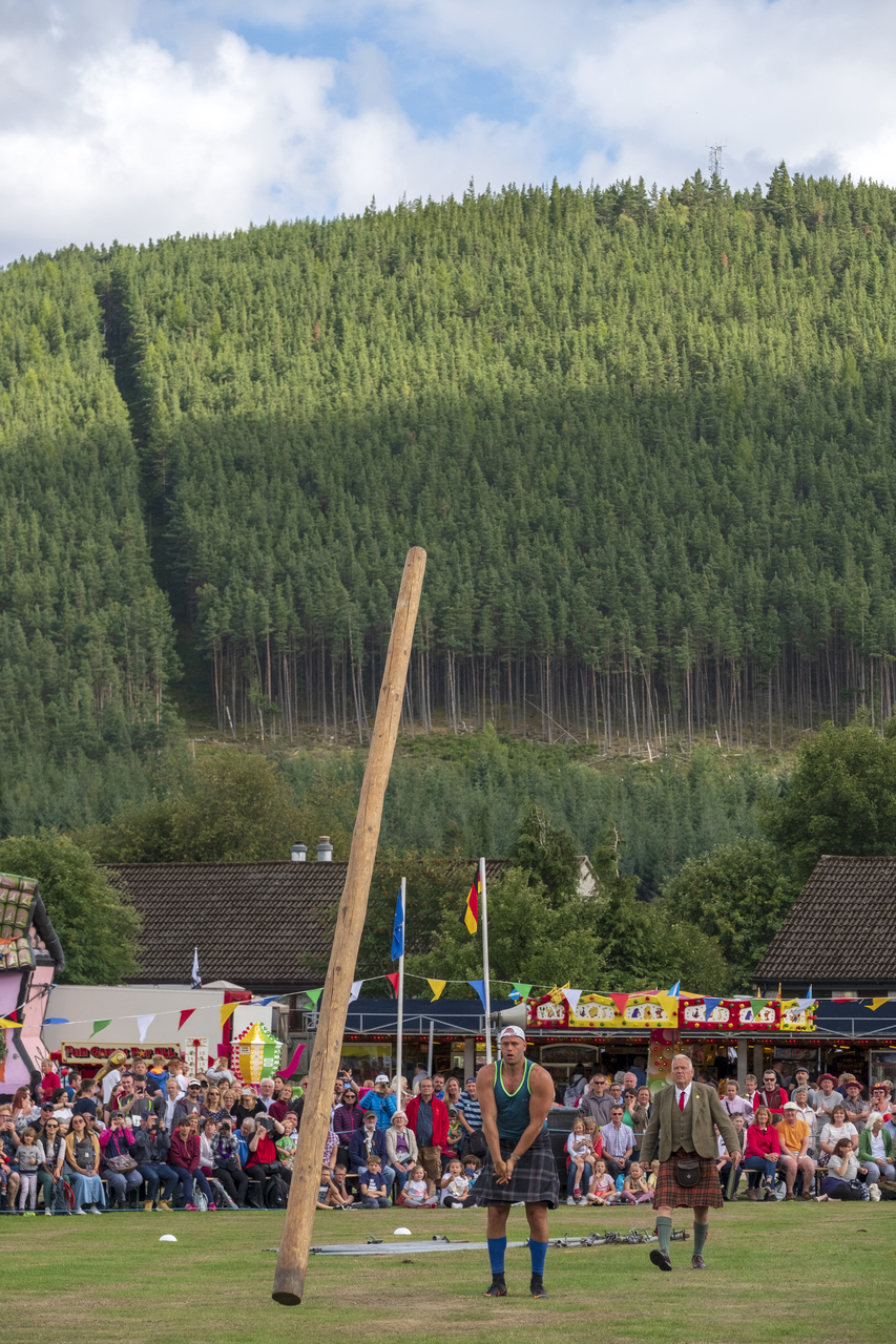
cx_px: 448
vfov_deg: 16.3
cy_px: 672
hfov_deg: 10.9
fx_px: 4705
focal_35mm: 126
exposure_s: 1/1000
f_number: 5
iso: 500
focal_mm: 83.8
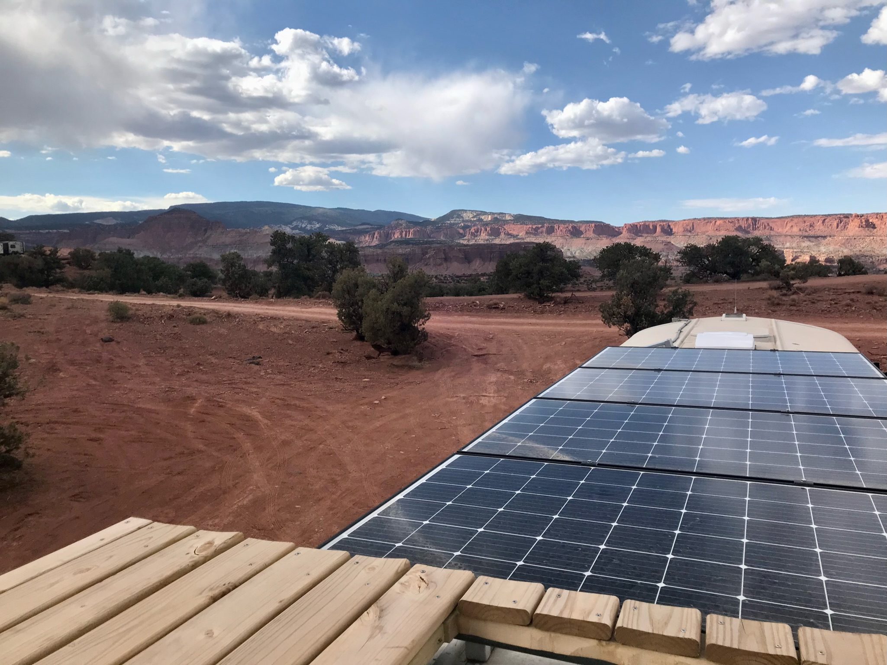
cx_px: 444
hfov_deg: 63.5
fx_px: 717
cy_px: 332
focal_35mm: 28
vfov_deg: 49.7
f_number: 1.8
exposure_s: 1/2227
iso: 20
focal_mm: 3.99
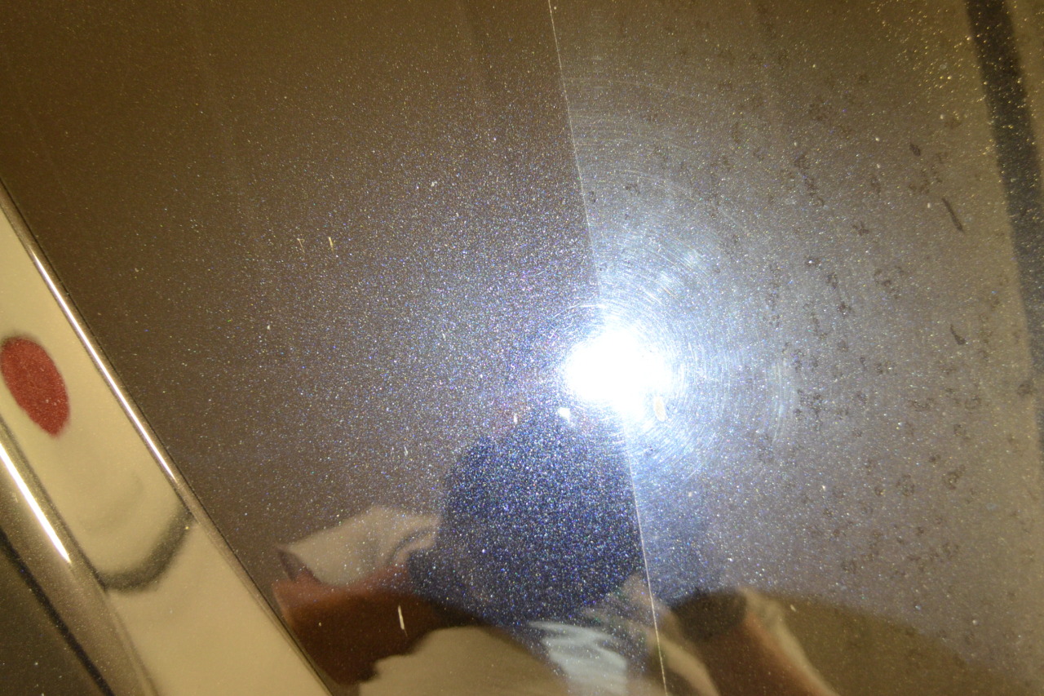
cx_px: 522
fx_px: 1131
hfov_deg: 49.6
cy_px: 348
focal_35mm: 39
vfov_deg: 34.2
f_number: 4.2
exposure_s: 1/8
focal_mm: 26
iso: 800
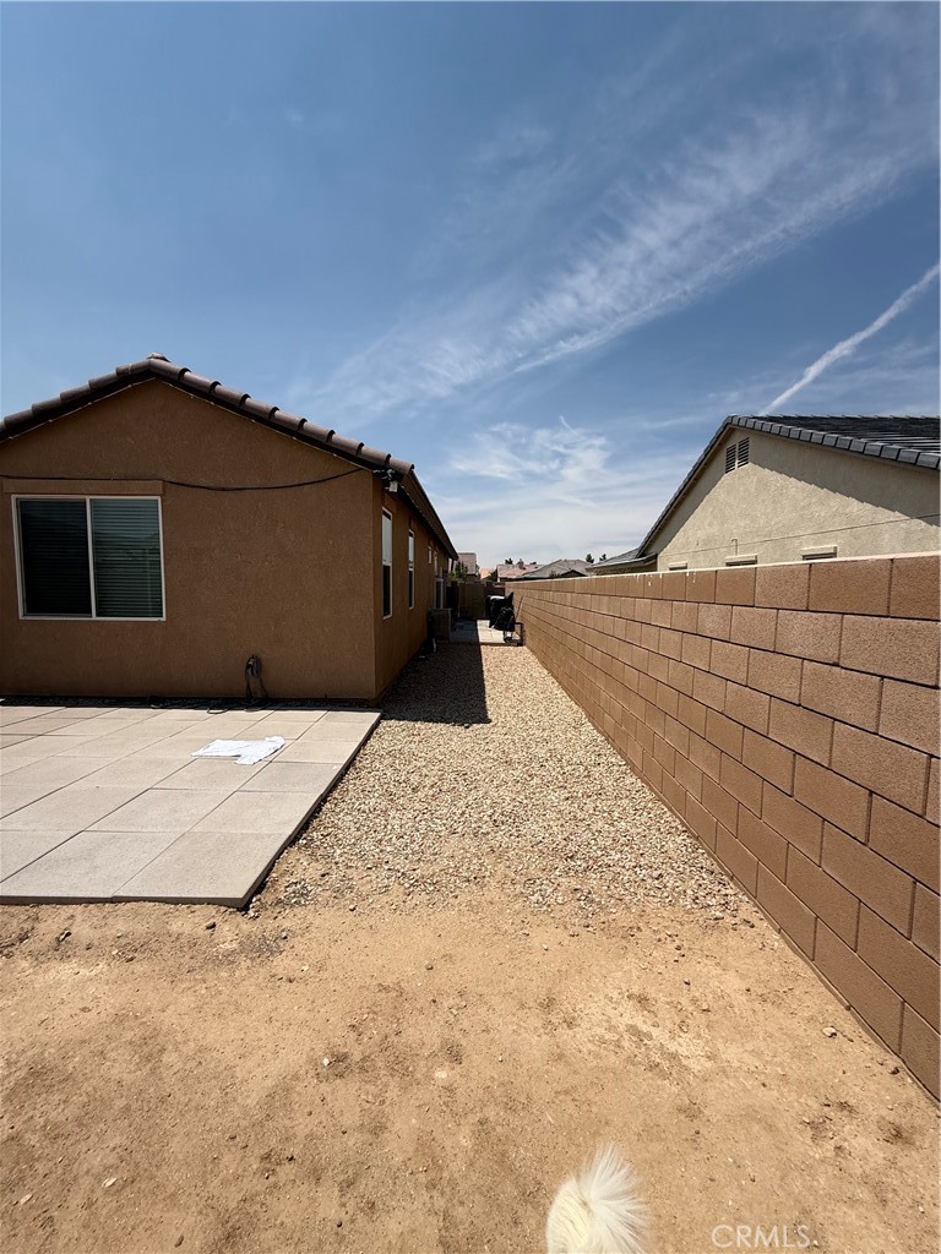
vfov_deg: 102.1
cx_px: 470
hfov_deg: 85.7
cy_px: 627
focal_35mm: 14
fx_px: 507
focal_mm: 2.22
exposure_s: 1/4149
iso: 50
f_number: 2.2
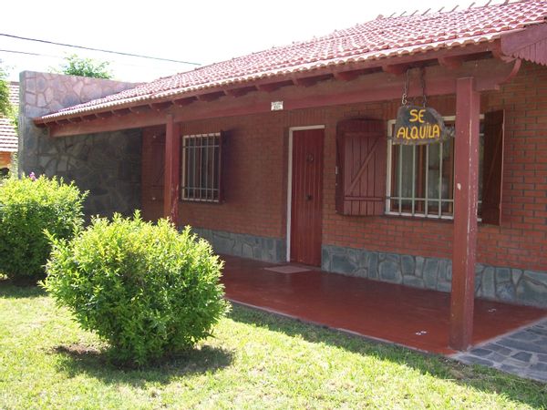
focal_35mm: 36
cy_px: 205
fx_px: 569
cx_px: 274
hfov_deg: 51.4
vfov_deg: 39.7
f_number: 2.7
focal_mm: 6
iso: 80
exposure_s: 1/400
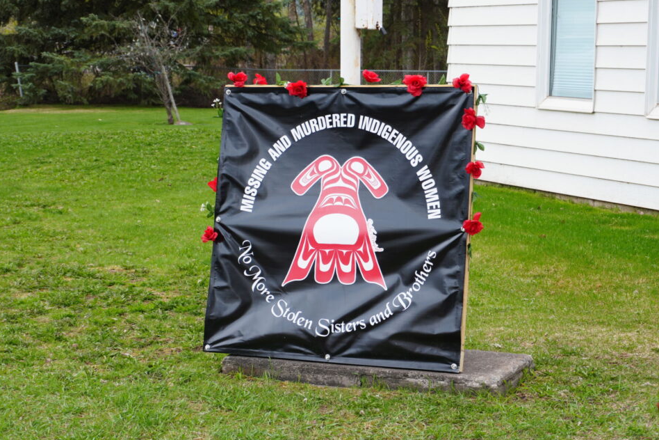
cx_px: 338
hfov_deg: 25.1
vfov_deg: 16.9
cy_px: 222
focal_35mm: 81
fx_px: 1483
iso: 100
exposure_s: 1/125
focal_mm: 50
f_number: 5.6
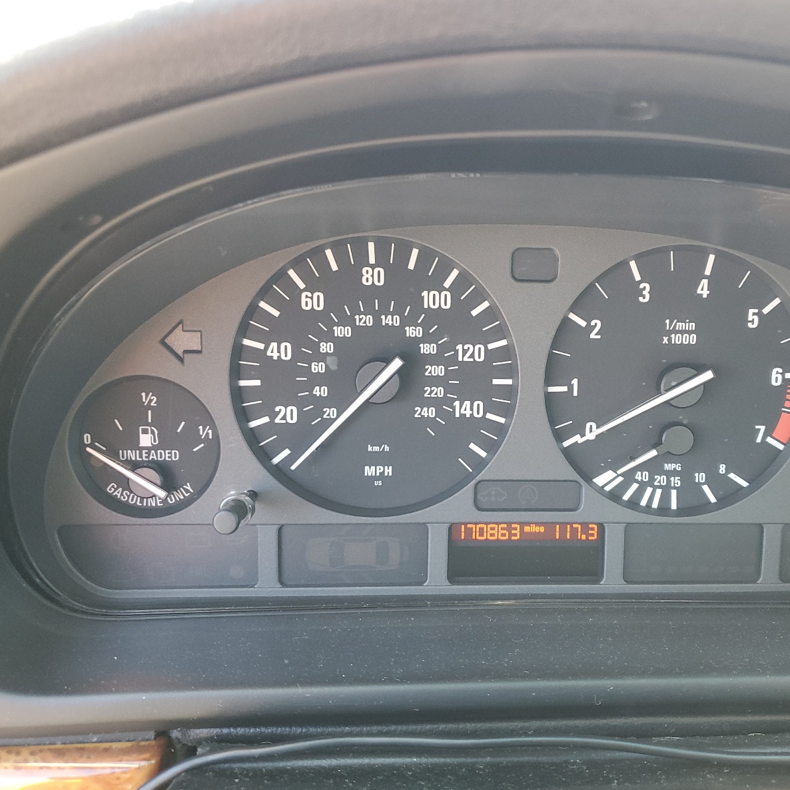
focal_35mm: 31
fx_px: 800
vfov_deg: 52.5
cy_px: 396
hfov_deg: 51.9
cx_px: 503
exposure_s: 1/60.2
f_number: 1.5
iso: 86
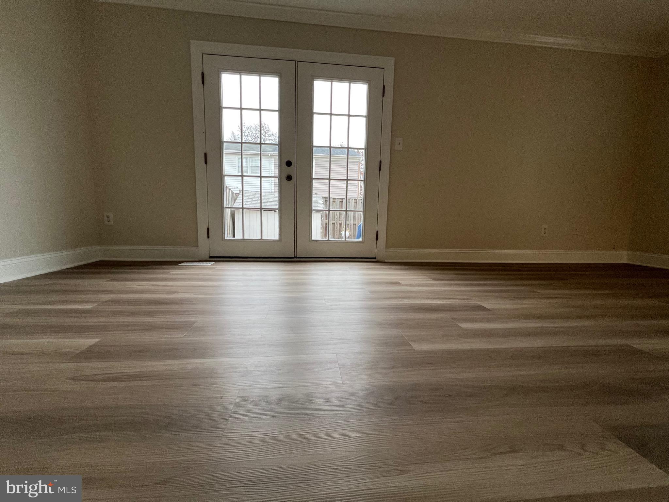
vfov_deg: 89.9
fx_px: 251
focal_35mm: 13
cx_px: 334
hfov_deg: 106.2
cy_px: 251
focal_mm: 1.57
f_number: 1.8
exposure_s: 1/120
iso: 125
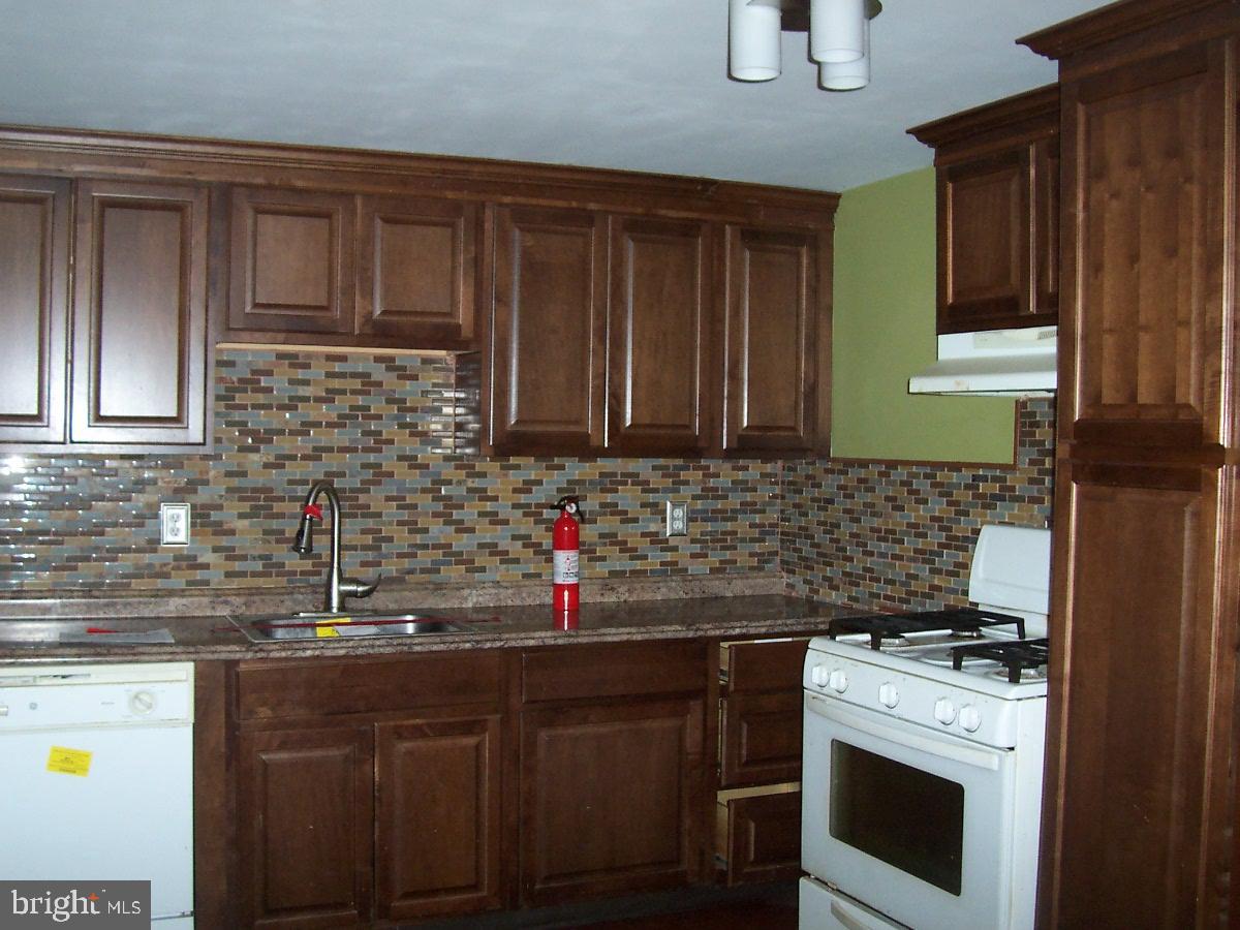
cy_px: 465
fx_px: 1325
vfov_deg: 38.7
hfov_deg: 50.1
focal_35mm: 37
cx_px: 620
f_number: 2.8
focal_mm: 5.6
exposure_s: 1/60
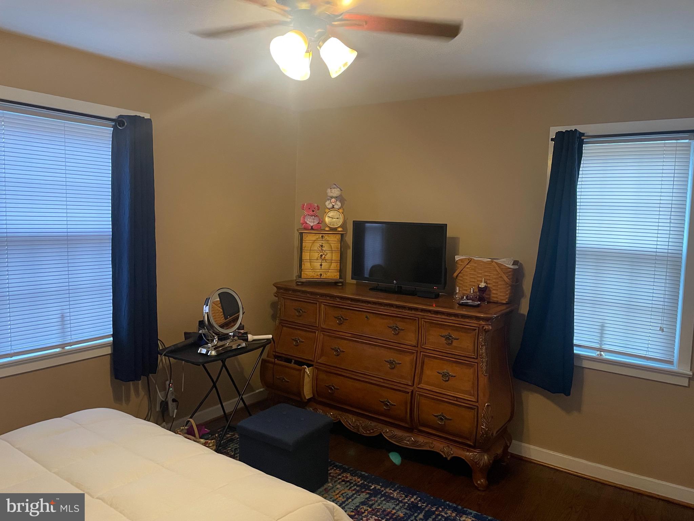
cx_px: 347
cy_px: 260
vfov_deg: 53.1
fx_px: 521
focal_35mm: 26
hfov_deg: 67.3
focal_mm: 4.2
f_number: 1.6
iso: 500
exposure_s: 1/60
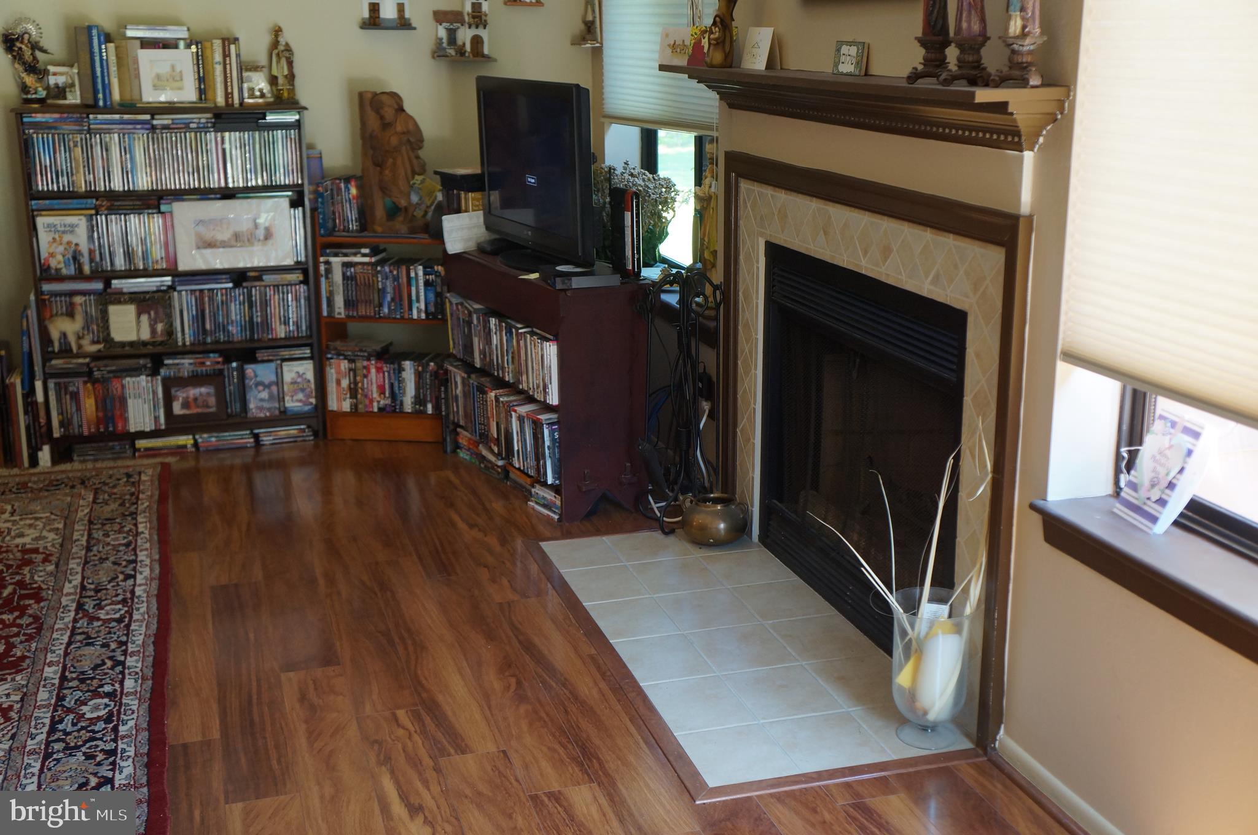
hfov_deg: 46.5
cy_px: 418
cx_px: 629
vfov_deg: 31.8
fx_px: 1466
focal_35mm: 42
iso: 640
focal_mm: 28
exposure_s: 1/60
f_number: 4
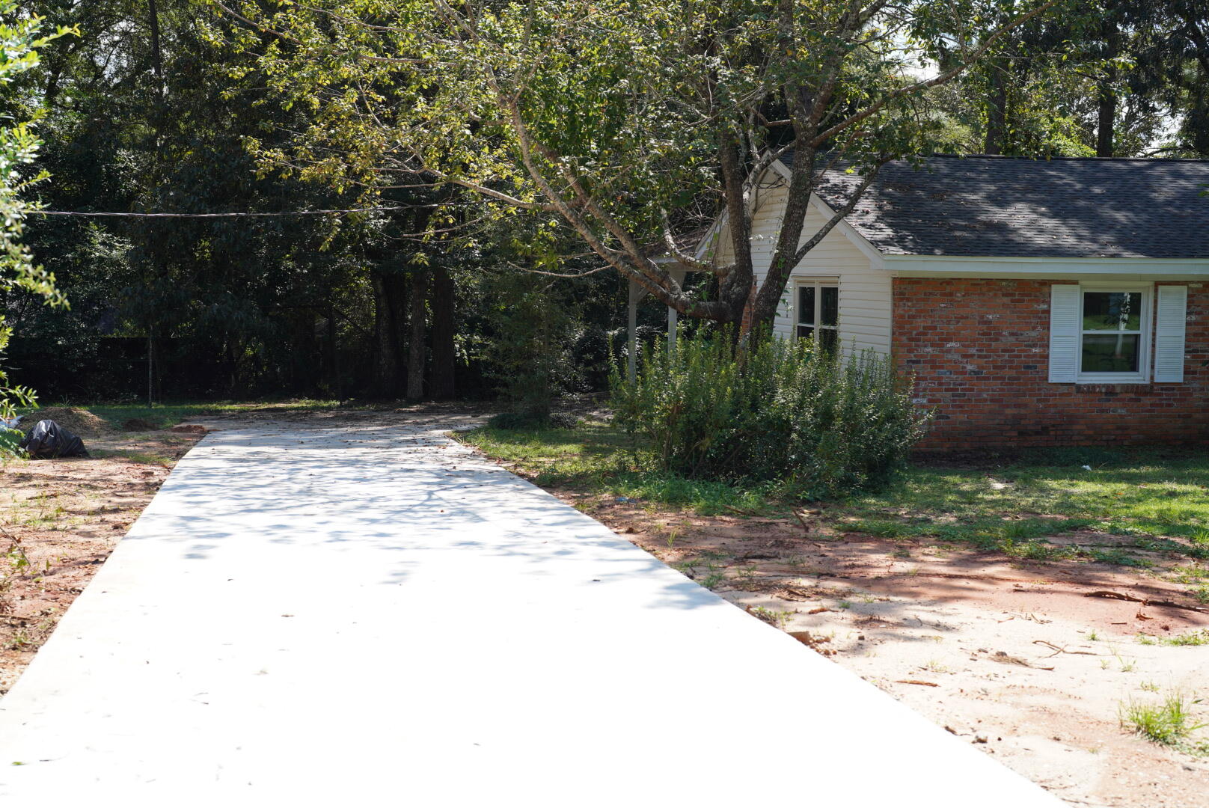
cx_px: 604
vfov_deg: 27.0
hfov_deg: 39.6
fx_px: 1680
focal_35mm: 50
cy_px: 404
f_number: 4.5
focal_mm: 50
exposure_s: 1/320
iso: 100
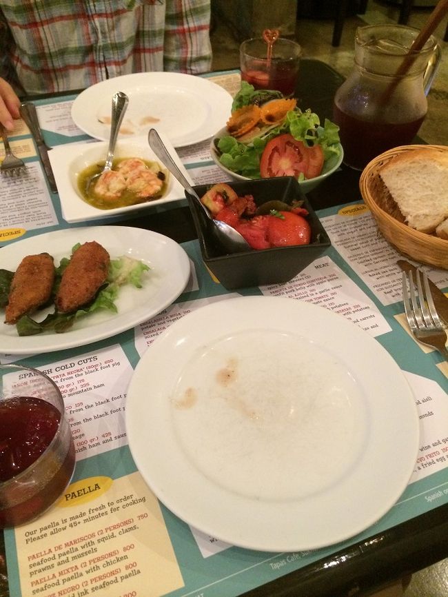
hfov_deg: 46.8
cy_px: 298
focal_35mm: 30
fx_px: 517
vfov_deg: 60.0
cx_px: 224
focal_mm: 4.12
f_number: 2.2
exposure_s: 1/15
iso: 400
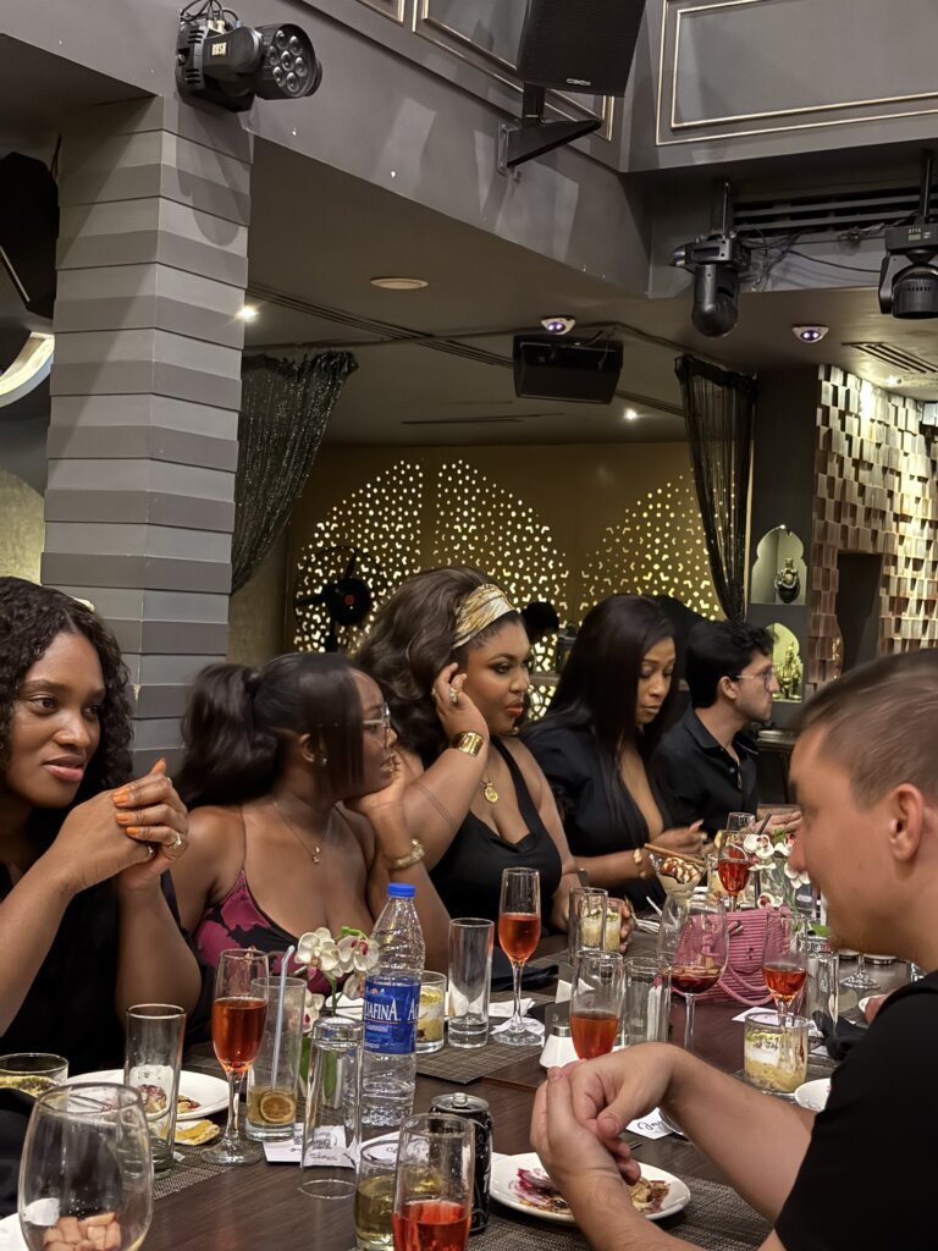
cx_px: 469
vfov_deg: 39.7
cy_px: 626
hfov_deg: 30.3
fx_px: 1734
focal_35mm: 48
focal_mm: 6.76
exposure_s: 1/14
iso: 1250
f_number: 1.78
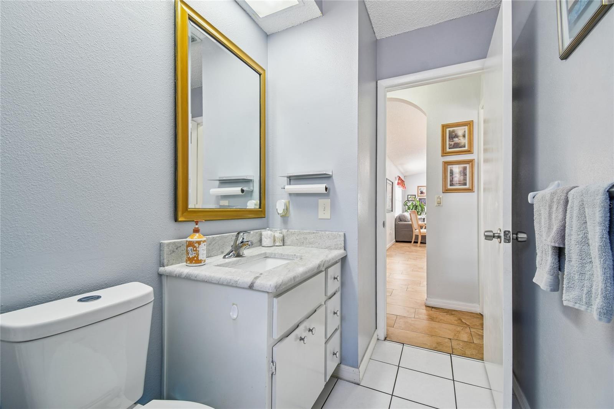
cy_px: 204
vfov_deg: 77.3
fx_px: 256
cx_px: 307
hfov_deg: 100.4
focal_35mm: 15
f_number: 7.1
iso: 100
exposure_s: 1/4
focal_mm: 10
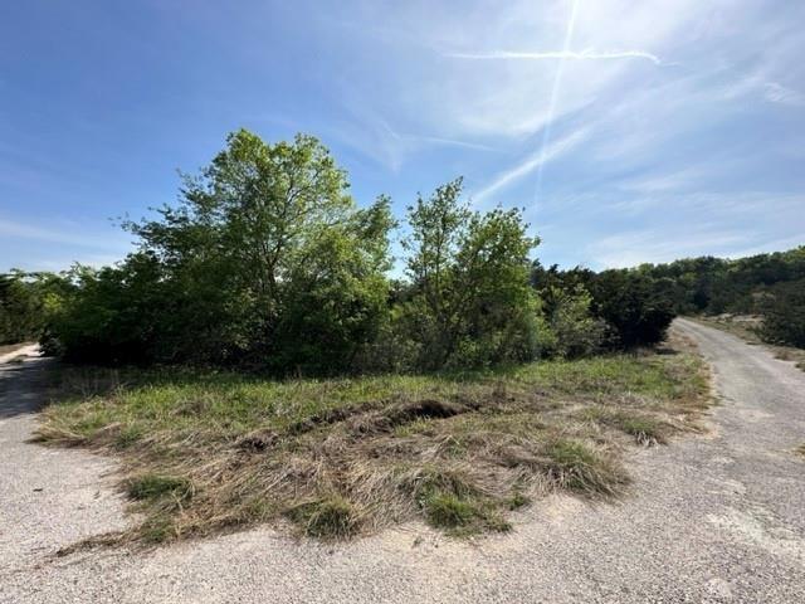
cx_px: 402
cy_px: 302
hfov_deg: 102.1
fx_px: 326
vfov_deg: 85.7
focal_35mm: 14
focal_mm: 2.22
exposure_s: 1/3205
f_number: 2.2
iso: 50
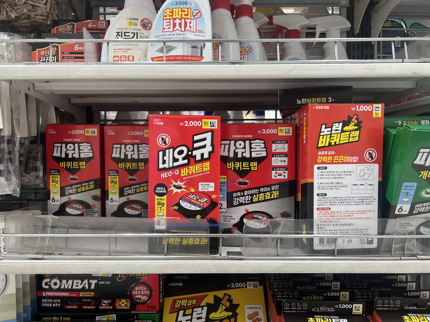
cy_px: 161
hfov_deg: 67.3
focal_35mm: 26
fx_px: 323
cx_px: 215
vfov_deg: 53.1
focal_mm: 5.7
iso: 125
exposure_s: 1/120
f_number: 1.5
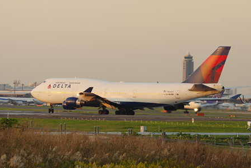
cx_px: 125
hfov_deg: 6.8
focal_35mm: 303
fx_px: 2113
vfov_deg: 4.5
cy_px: 84
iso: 640
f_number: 8
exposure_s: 1/125
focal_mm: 200
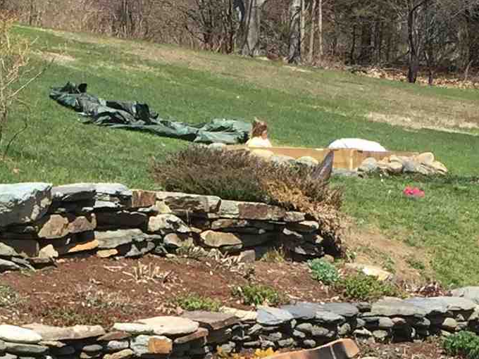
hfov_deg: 15.0
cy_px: 359
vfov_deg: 11.2
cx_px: 98
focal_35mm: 131
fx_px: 1813
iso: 32
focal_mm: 4.15
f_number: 2.2
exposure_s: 1/1412
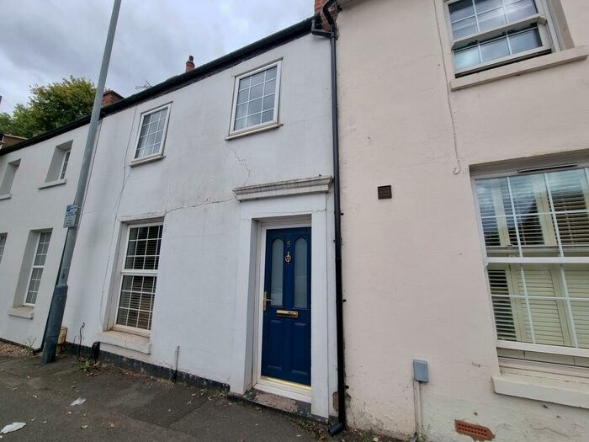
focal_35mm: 13
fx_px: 221
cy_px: 221
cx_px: 294
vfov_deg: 89.9
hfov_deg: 106.2
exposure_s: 1/1120
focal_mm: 2.2
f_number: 2.2
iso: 50
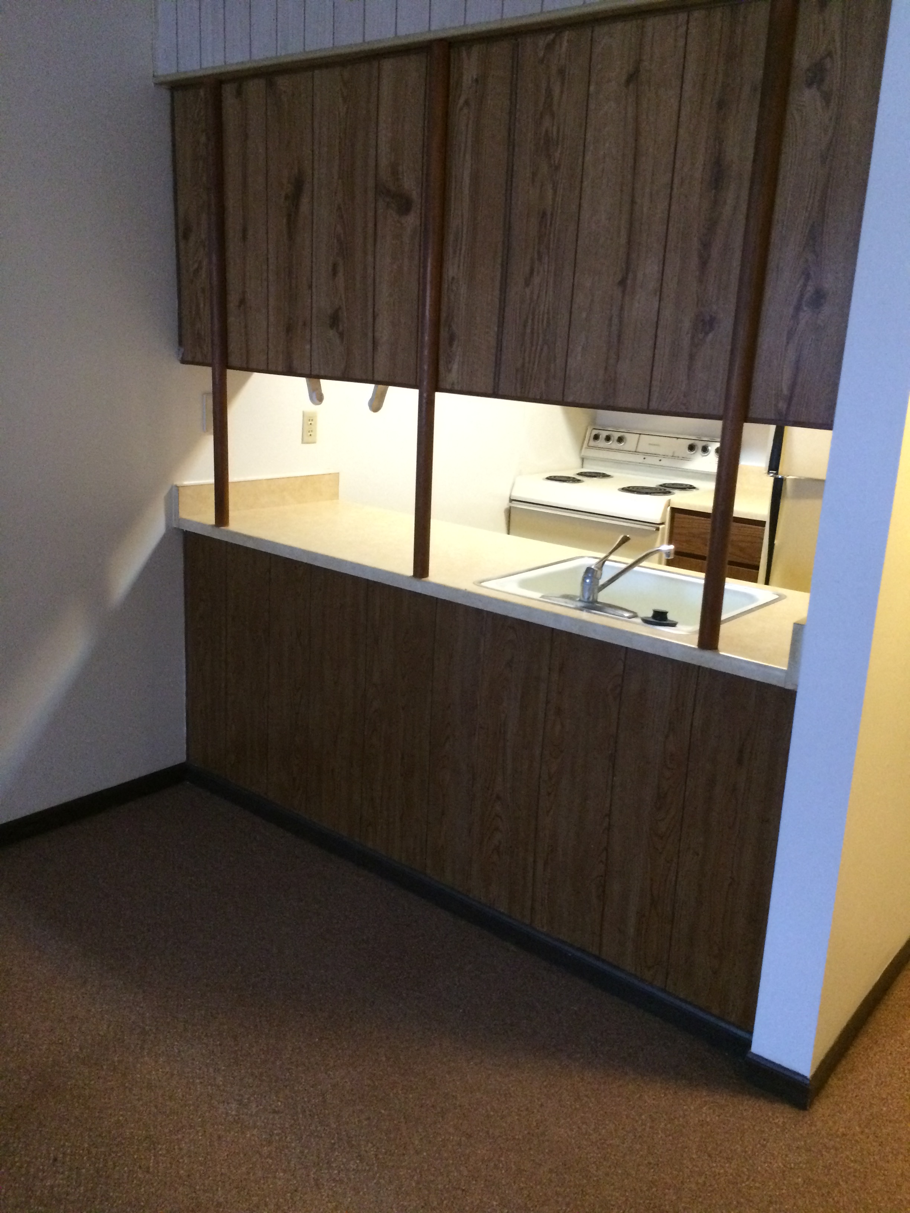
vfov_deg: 61.7
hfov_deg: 48.2
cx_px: 455
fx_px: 1016
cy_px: 606
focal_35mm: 29
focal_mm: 4.15
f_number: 2.2
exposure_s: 1/20
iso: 250
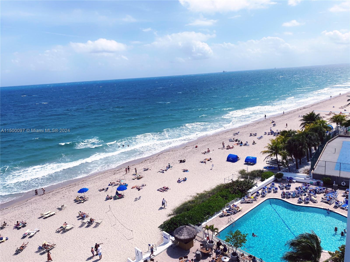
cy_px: 131
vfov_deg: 53.1
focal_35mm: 26
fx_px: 263
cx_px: 175
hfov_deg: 67.3
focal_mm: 4.25
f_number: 1.8
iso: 32
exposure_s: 1/7692
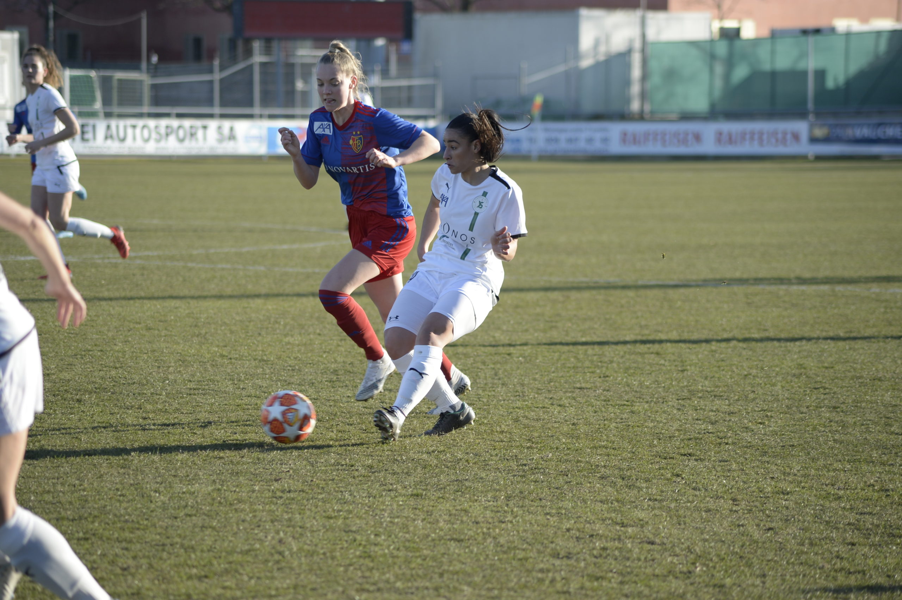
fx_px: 4505
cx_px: 451
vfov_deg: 7.6
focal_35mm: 180
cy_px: 300
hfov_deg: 11.4
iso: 320
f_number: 5
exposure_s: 1/800
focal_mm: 180
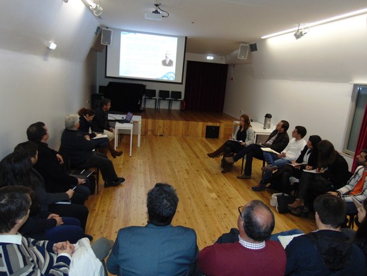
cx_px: 184
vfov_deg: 54.9
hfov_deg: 69.4
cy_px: 138
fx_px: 265
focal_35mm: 25
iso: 200
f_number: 3
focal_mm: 4.5
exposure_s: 1/30
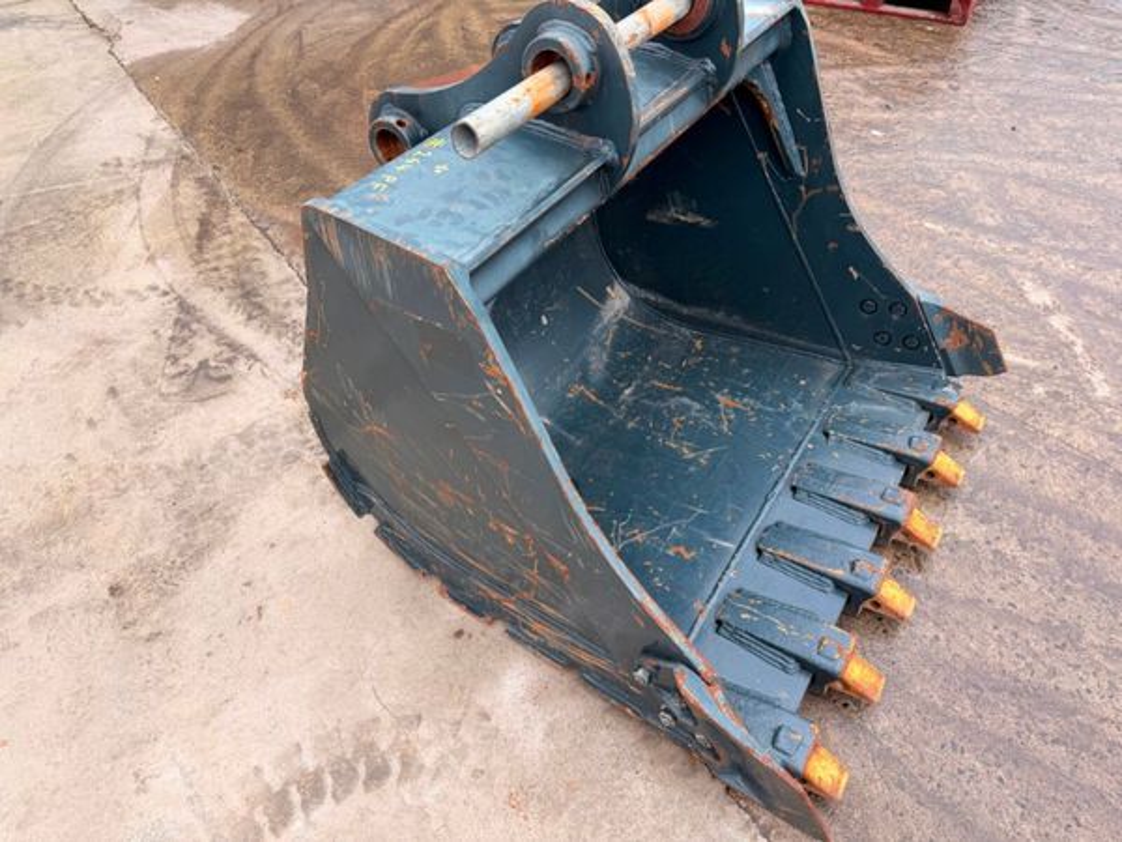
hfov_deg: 71.6
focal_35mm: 24
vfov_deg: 56.8
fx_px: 778
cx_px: 561
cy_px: 421
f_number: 1.78
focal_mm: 6.76
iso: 50
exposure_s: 1/121
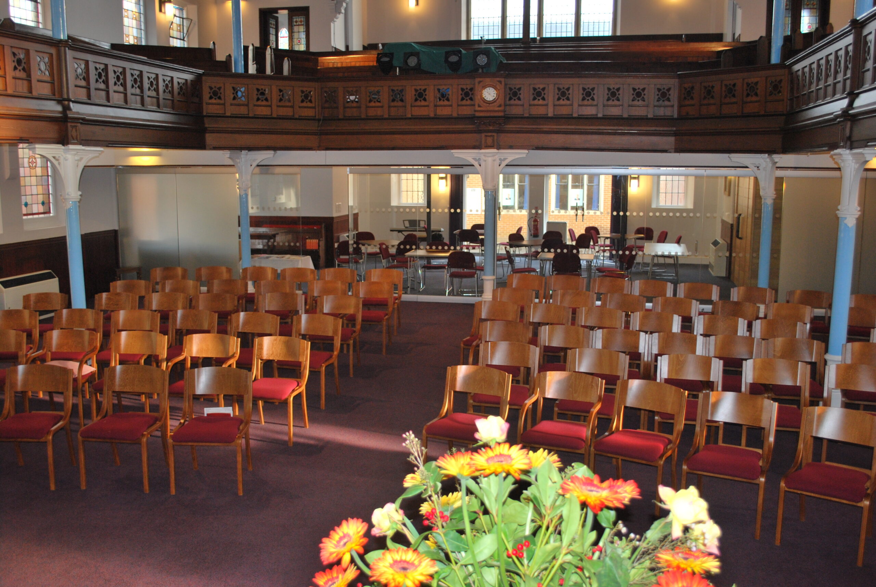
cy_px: 294
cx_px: 438
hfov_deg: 57.2
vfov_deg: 40.1
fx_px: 804
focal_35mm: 33
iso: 200
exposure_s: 1/60
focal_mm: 22
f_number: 4
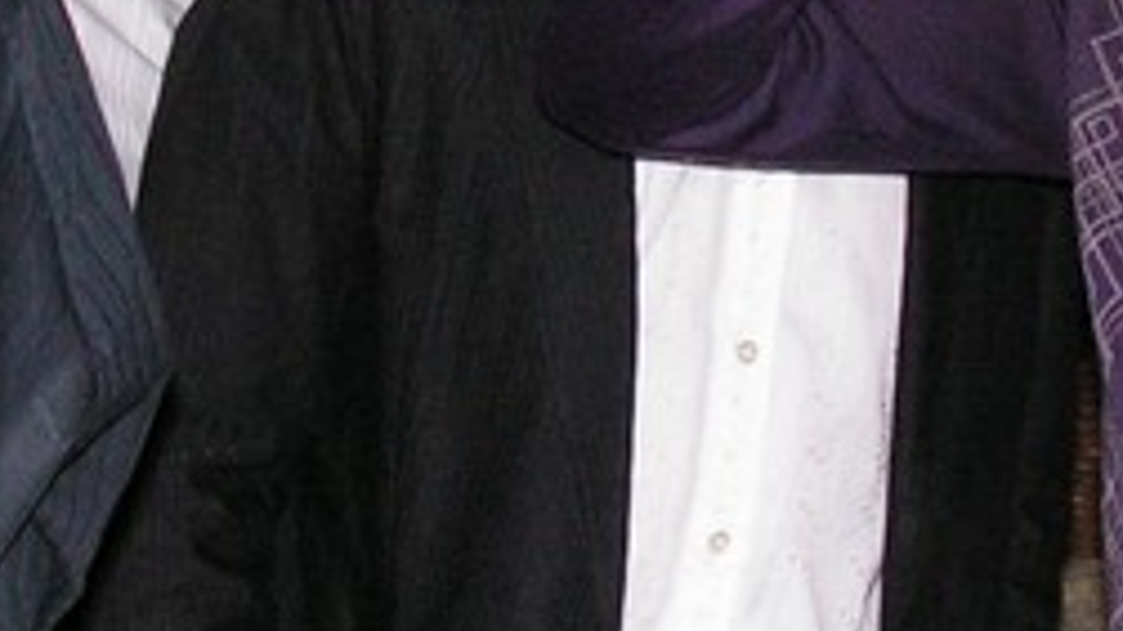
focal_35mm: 125
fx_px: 3721
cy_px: -9
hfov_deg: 17.2
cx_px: 595
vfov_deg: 9.6
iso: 200
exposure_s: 1/40
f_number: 3.2
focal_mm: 6
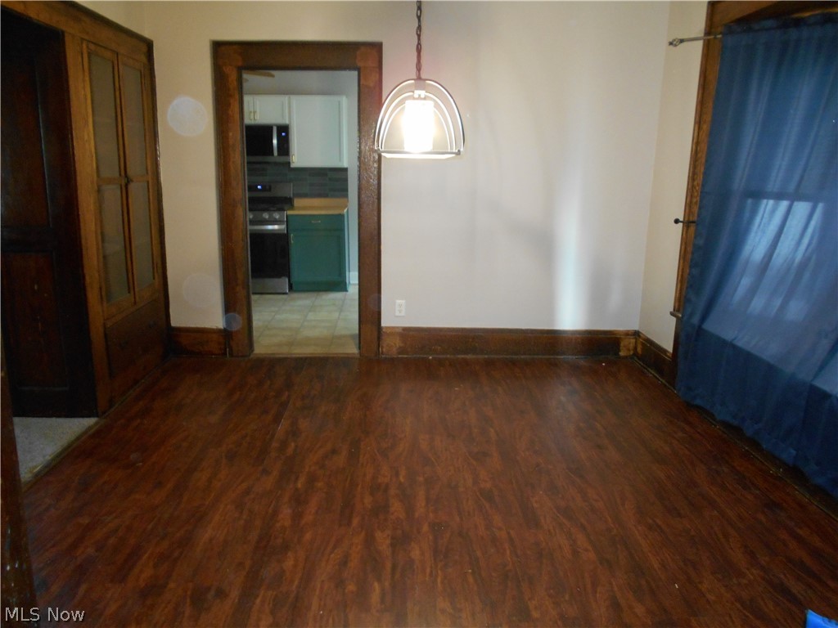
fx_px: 629
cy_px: 314
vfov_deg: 53.1
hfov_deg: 67.3
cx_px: 419
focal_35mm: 26
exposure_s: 1/25
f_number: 3.2
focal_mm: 4.6
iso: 360
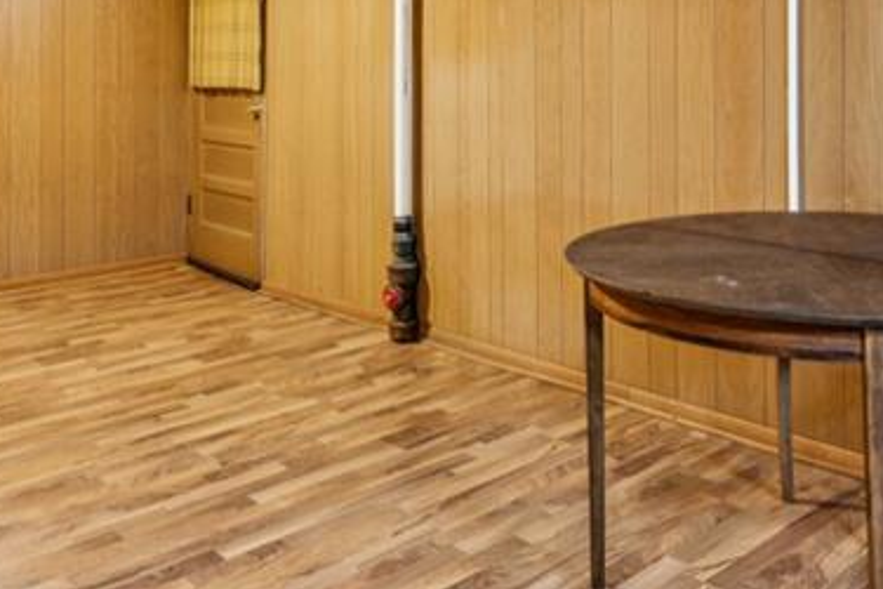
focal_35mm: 41
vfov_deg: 31.3
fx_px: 1006
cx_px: 511
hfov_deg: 47.2
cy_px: 75
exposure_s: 2.5
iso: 400
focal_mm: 15
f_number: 13
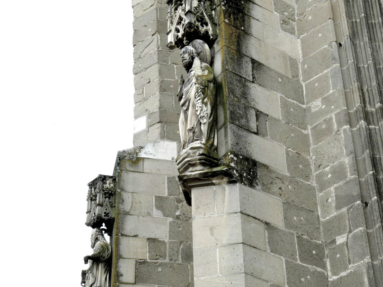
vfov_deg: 15.1
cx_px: 229
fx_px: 1084
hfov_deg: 20.0
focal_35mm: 98
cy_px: 174
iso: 80
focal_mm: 13.3
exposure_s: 1/125
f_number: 4
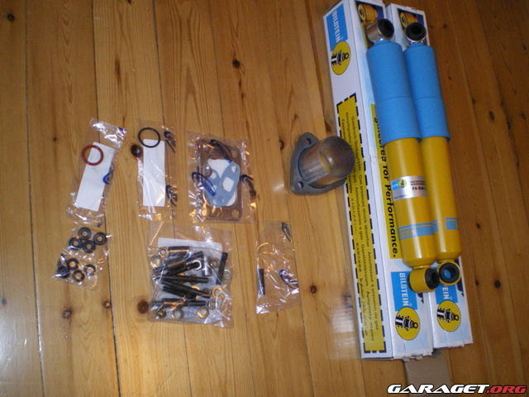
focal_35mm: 38
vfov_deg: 37.7
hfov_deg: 49.0
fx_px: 581
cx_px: 264
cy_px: 198
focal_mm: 6.3
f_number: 3.1
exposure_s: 1/50
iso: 400
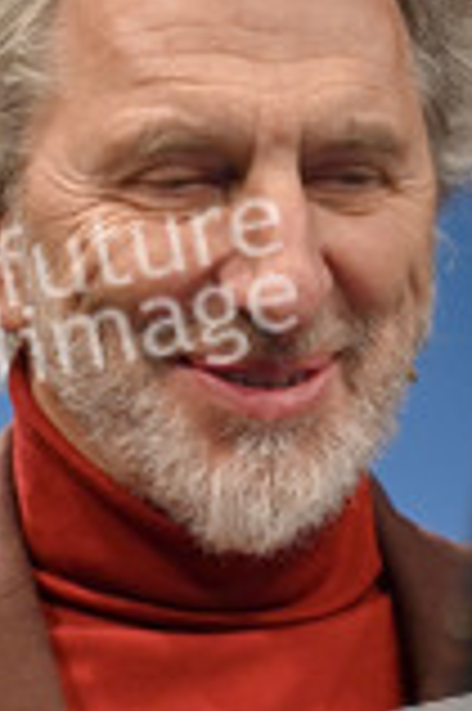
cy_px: 531
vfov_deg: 5.1
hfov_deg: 3.4
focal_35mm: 405
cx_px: 198
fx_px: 7982
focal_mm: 160
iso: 1250
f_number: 2.8
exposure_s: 1/400
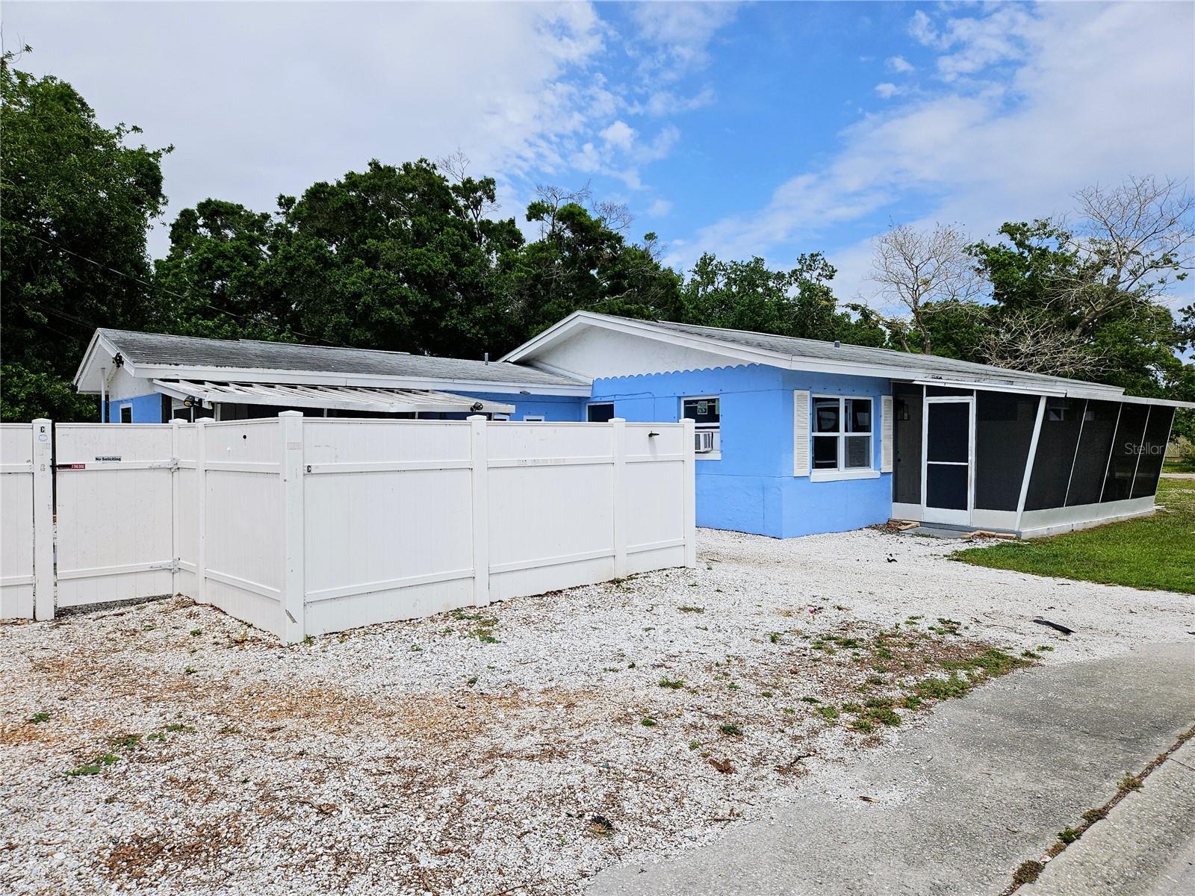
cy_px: 448
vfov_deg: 58.9
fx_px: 794
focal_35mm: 23
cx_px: 598
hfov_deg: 73.9
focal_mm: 5.4
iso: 25
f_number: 1.8
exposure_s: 1/4679
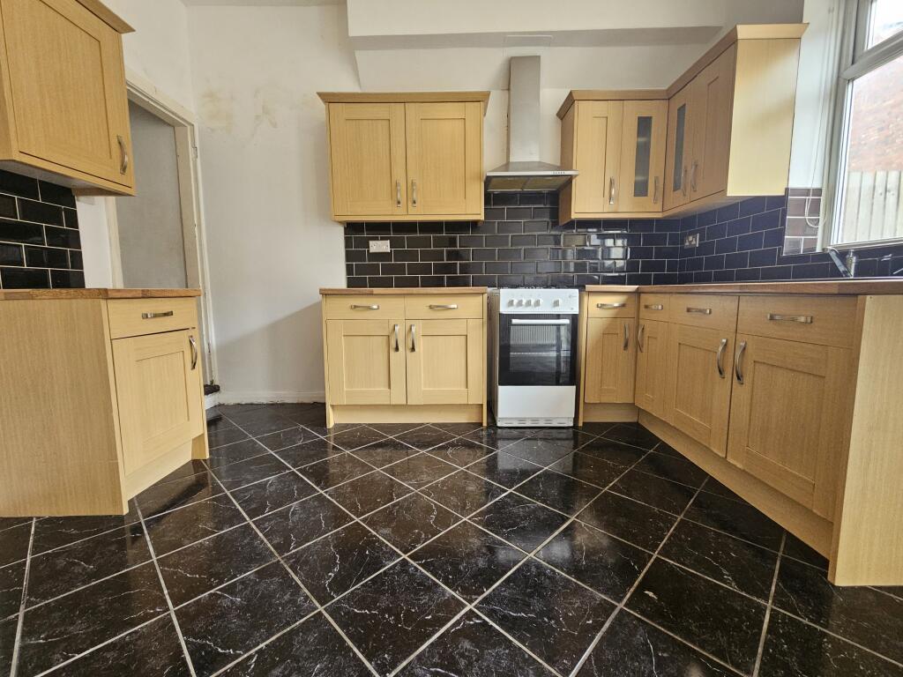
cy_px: 338
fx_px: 339
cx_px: 452
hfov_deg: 106.2
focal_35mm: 13
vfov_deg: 89.9
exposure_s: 1/50
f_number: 2.2
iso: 250
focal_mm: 2.2
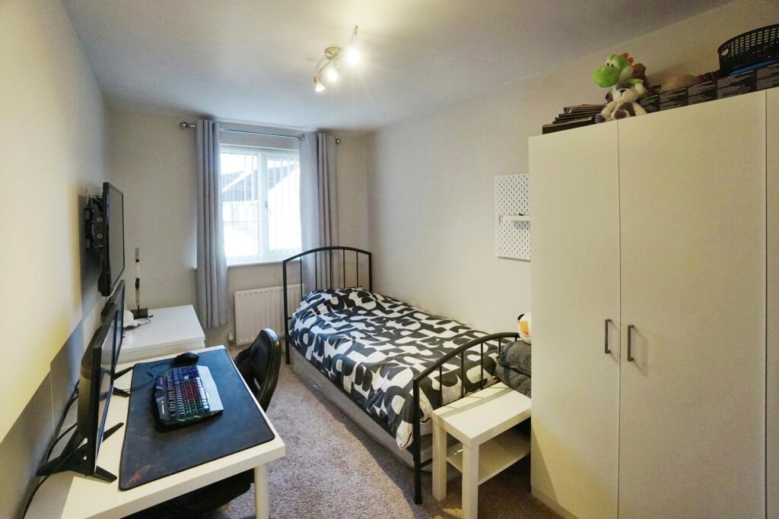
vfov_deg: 77.3
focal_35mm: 15
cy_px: 260
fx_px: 325
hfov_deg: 100.4
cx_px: 390
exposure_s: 1/160
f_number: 4
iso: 1250
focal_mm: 10
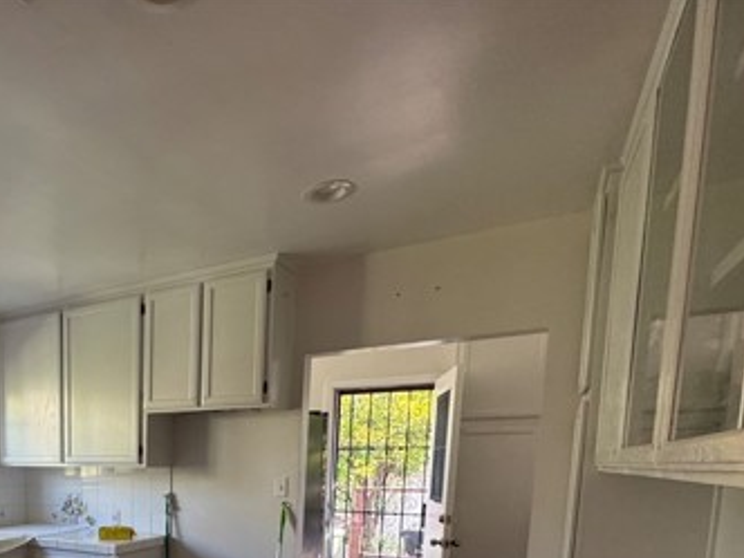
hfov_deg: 57.8
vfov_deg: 45.0
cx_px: 101
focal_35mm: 27
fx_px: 580
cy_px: 533
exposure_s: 1/120
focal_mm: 2.22
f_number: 2.2
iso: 250
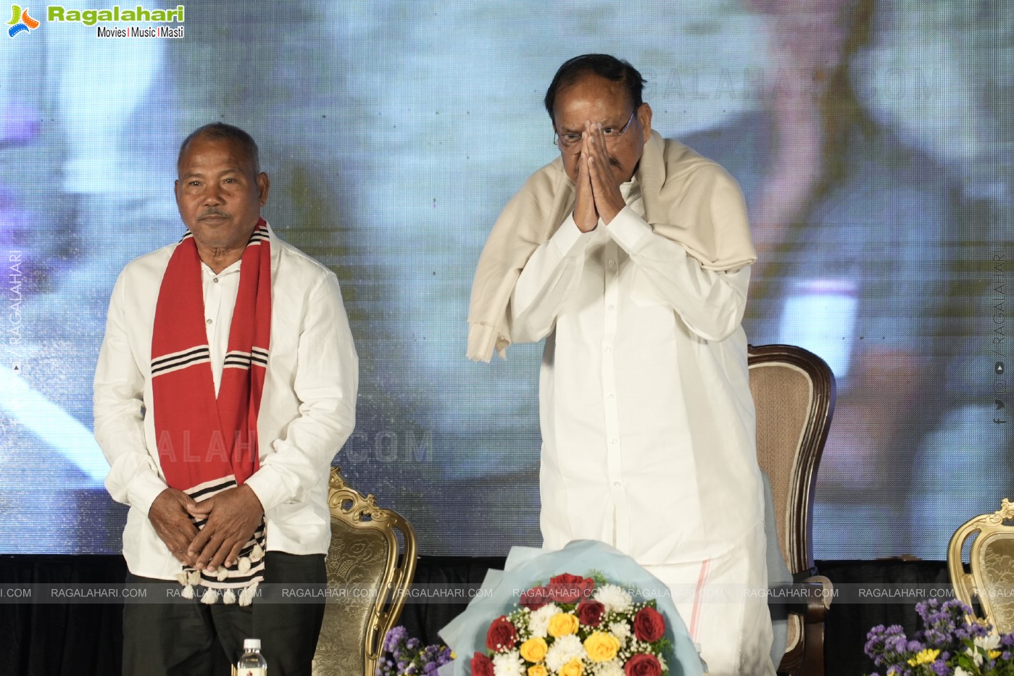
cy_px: 338
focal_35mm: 157
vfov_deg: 8.7
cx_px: 507
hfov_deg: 13.1
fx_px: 4422
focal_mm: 105
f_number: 4
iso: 800
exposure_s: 1/250
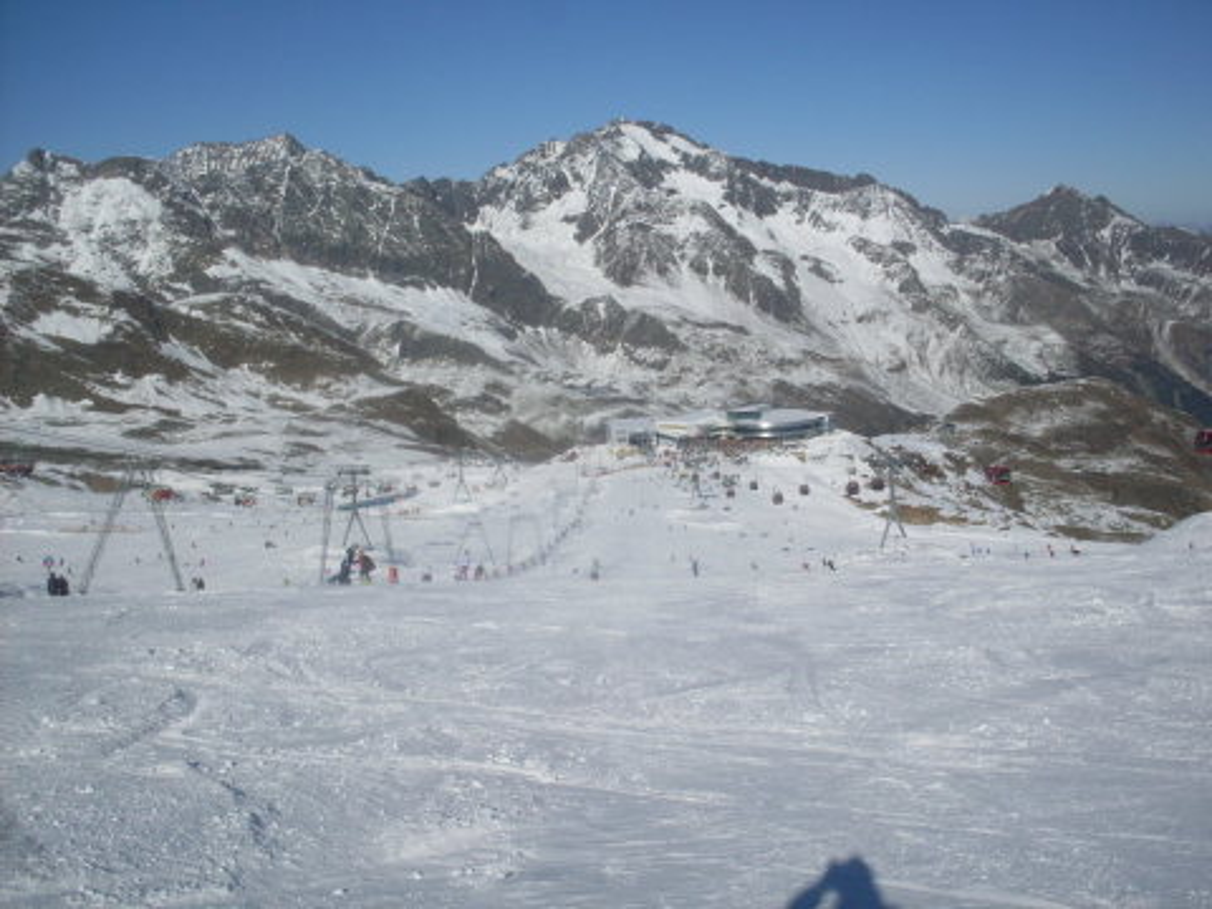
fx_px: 1330
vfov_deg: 37.7
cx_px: 606
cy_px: 454
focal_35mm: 38
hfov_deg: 49.0
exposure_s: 1/750
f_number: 8.4
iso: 80
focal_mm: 6.3
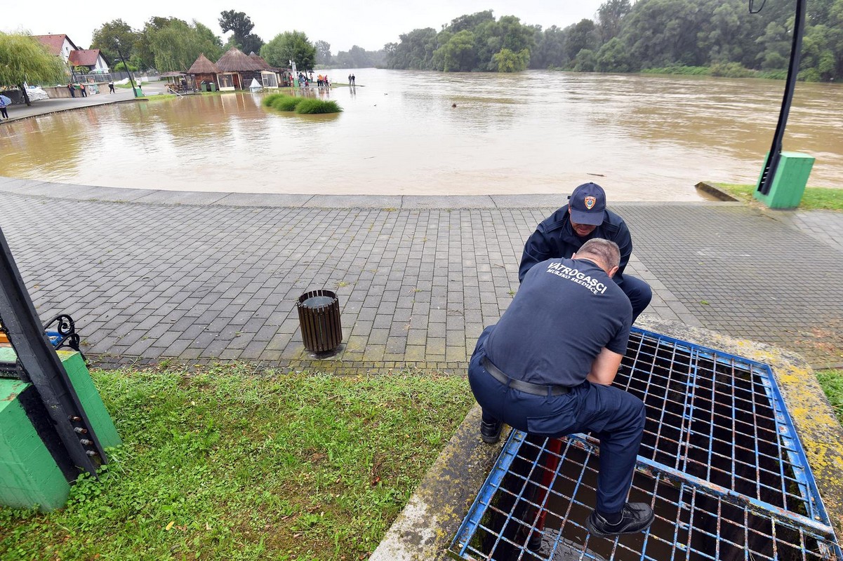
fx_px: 375
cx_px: 422
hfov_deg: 96.8
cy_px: 280
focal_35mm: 16
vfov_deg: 73.7
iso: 640
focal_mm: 16
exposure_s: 1/160
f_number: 5
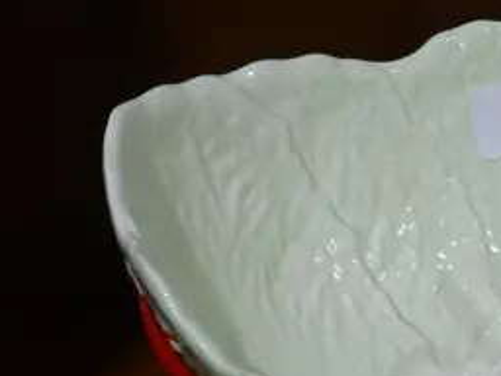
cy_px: 154
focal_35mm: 152
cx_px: 744
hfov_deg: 12.4
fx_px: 2200
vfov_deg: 9.8
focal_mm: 19
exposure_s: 1/60
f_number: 5
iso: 320
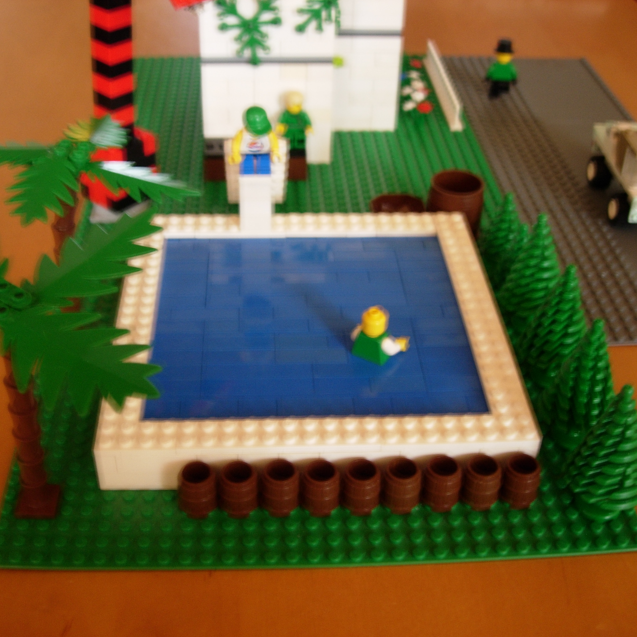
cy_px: 320
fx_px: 937
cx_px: 299
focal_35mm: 45
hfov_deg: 37.5
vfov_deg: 37.6
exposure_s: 1/4
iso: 70
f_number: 2.8
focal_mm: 7.8
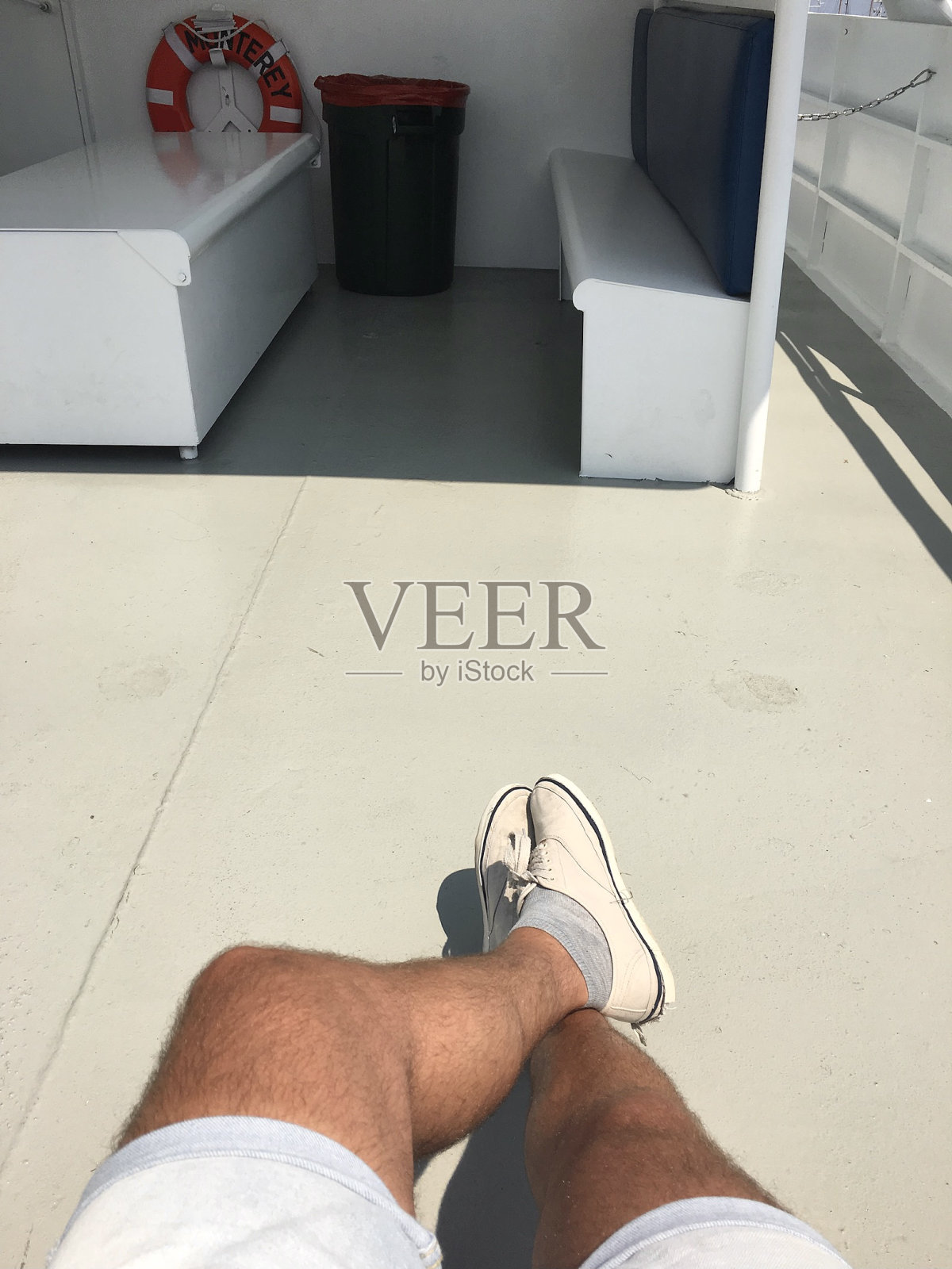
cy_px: 634
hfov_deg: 48.2
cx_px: 476
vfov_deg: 61.7
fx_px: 1063
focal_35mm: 29
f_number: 2.2
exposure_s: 1/2404
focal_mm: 4.15
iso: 25
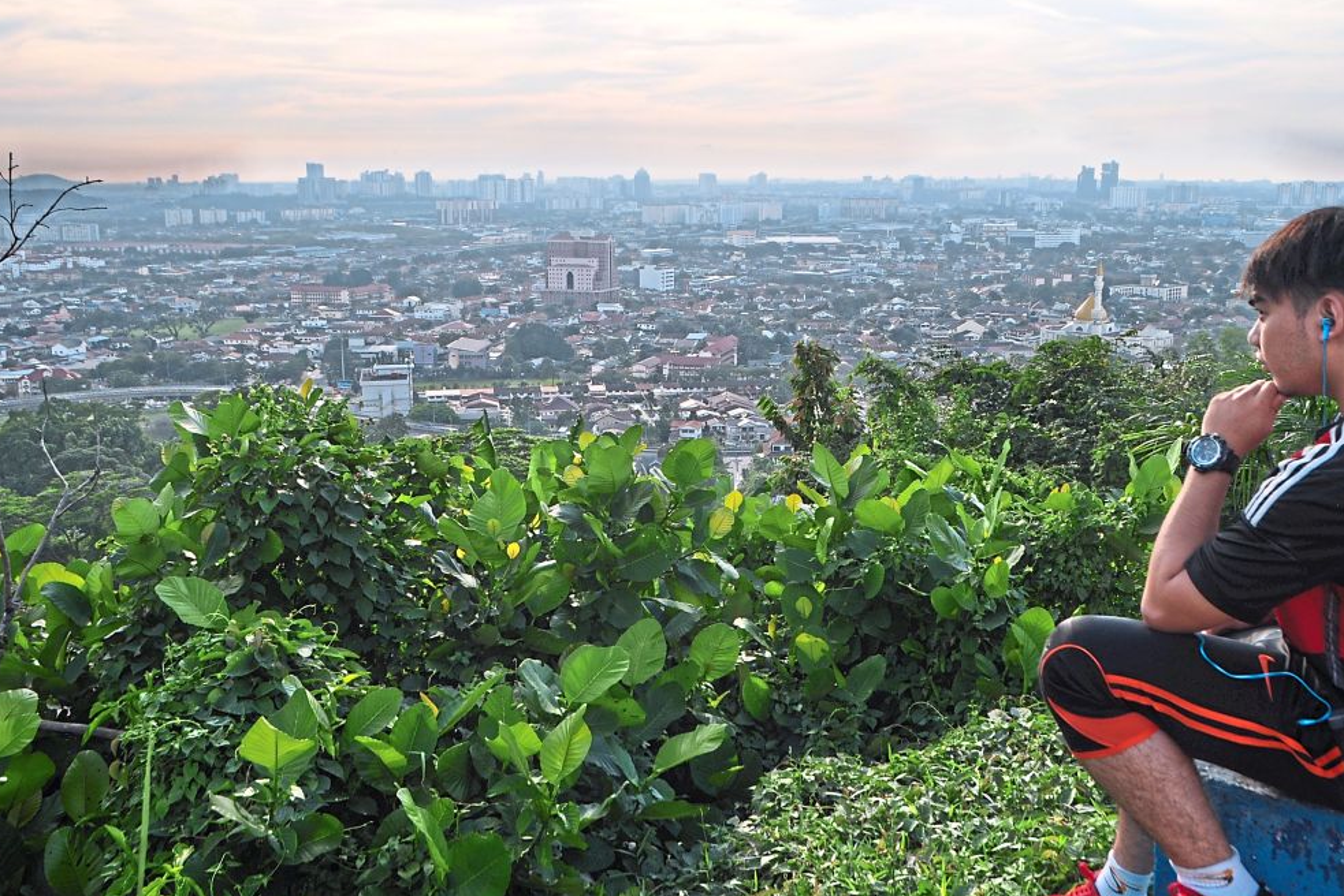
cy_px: 378
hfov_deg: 55.7
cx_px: 738
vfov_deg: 38.8
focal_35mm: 34
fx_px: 1270
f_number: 9
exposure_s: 1/200
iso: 200
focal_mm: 18
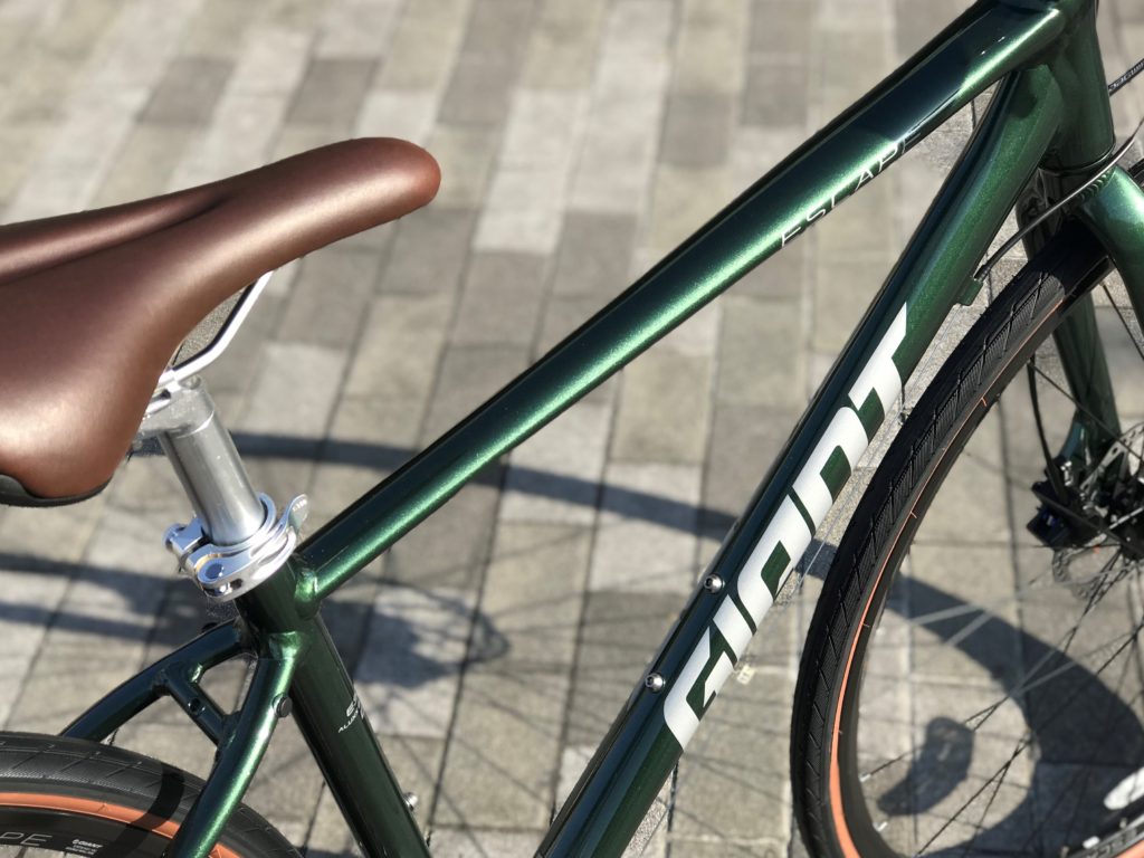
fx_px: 1884
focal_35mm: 57
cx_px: 572
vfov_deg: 25.7
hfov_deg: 33.8
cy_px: 429
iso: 20
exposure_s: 1/349
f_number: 2.8
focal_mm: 6.6
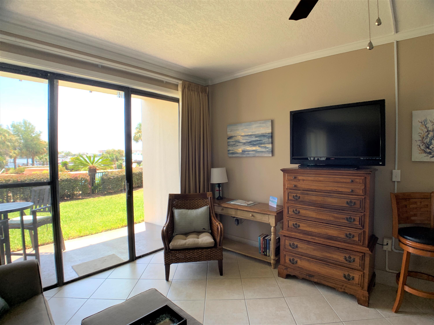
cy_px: 162
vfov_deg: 53.1
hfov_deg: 67.3
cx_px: 217
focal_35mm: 26
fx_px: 326
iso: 32
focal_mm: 4.25
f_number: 1.8
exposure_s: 1/121
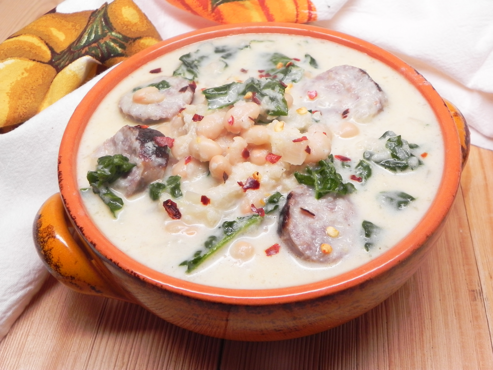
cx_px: 246
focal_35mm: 37
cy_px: 185
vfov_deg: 38.7
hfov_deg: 50.1
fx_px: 527
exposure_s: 1/43.2
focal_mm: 6.6
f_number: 3.2
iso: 160
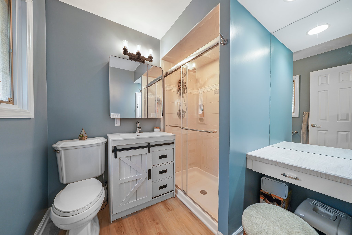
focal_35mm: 12
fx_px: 117
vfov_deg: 90.0
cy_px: 118
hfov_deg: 112.6
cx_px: 176
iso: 320
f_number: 8
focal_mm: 12
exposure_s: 1/3
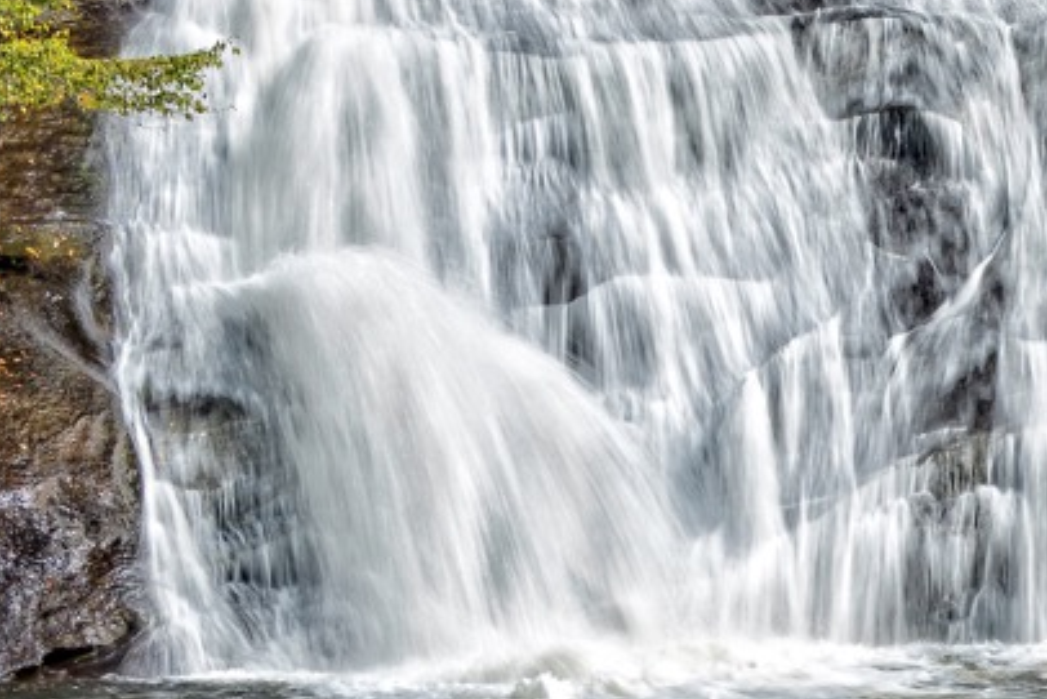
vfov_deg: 8.4
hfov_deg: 12.0
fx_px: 4771
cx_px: 1491
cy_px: 111
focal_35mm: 164
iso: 64
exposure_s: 1/8
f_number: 22
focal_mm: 52
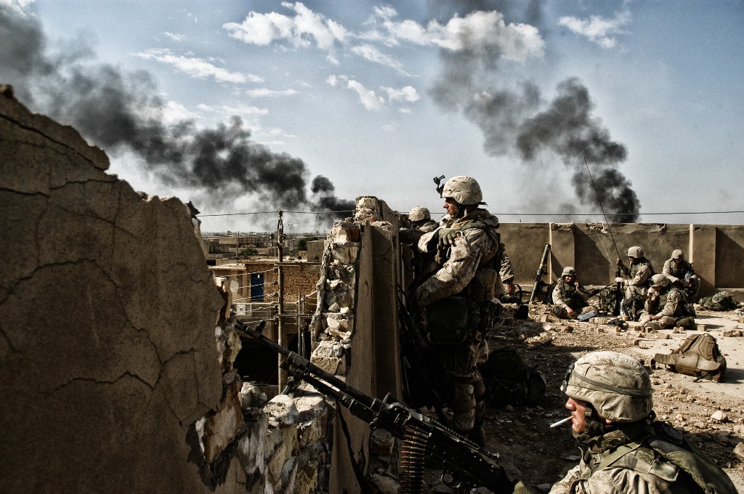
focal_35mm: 38
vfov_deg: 35.4
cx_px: 372
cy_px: 247
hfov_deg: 51.3
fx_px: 774
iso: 400
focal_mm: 25
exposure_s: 1/1000
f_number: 7.1
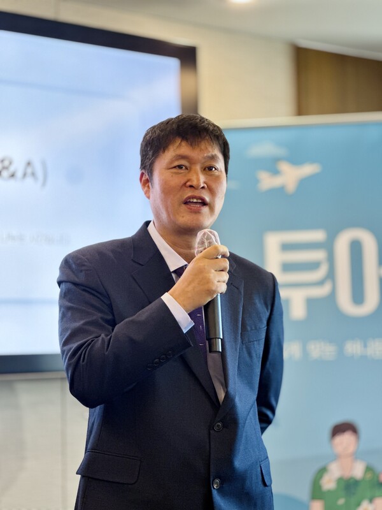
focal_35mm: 77
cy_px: 255
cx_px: 191
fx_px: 1133
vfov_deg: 25.3
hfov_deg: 19.1
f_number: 2.8
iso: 200
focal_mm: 9
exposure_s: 1/40
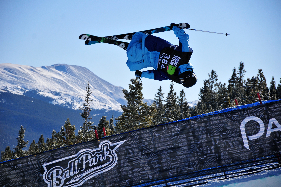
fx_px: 1228
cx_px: 140
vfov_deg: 8.7
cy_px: 94
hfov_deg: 13.1
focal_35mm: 158
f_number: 5.6
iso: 320
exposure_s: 1/2000
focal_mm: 105
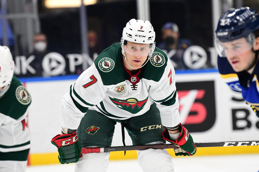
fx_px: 2157
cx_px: 130
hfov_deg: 6.9
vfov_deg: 4.6
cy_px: 86
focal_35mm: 300
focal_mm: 200
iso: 2000
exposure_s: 1/1600
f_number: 3.5
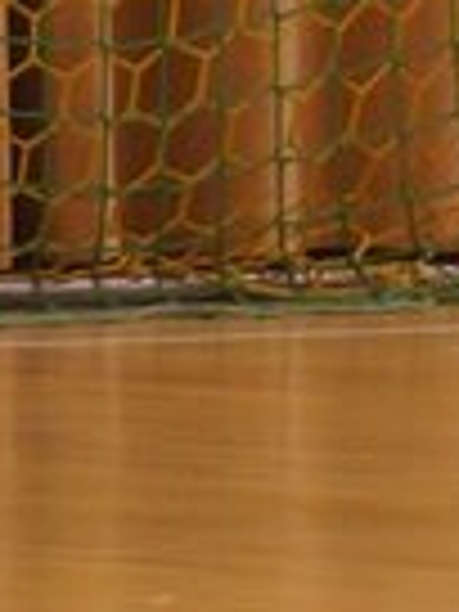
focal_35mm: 929
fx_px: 16424
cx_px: 695
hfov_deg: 1.6
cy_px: -241
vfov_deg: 2.1
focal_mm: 160
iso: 3200
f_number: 6.3
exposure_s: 1/400
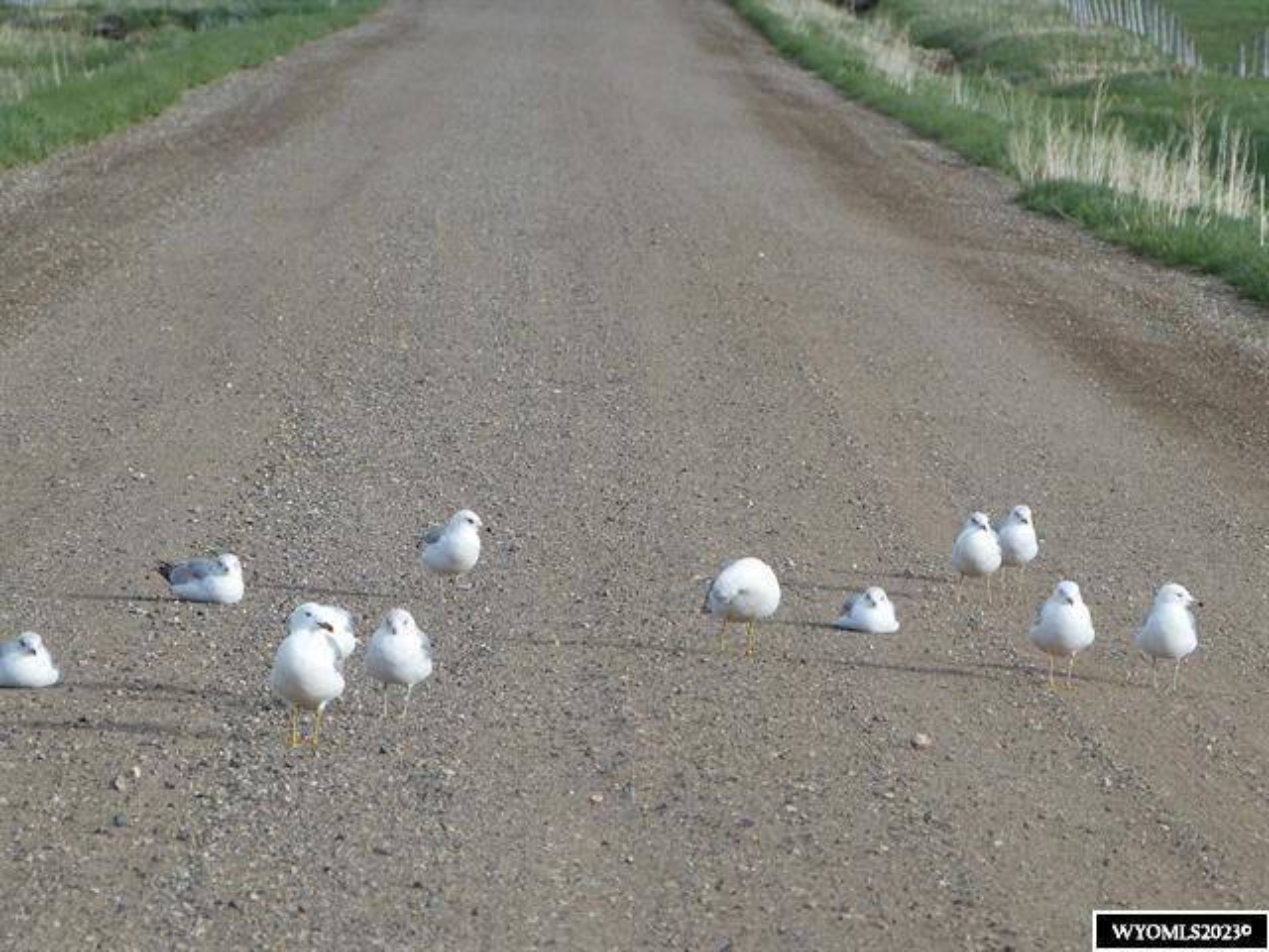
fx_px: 12244
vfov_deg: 4.5
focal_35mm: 334
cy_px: 476
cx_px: 634
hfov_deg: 5.9
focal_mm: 54.7
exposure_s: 1/500
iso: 100
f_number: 4
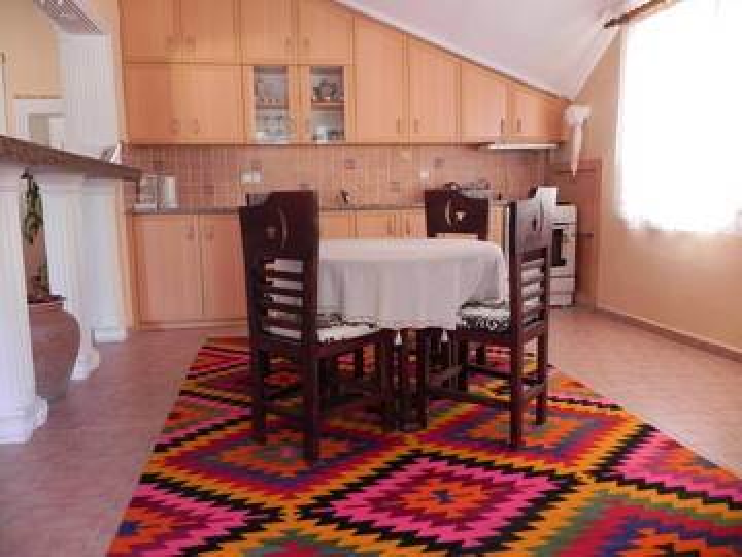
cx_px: 371
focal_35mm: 26
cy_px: 278
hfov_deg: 67.3
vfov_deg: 53.1
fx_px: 557
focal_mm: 4.6
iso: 160
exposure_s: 1/30.5
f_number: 2.8
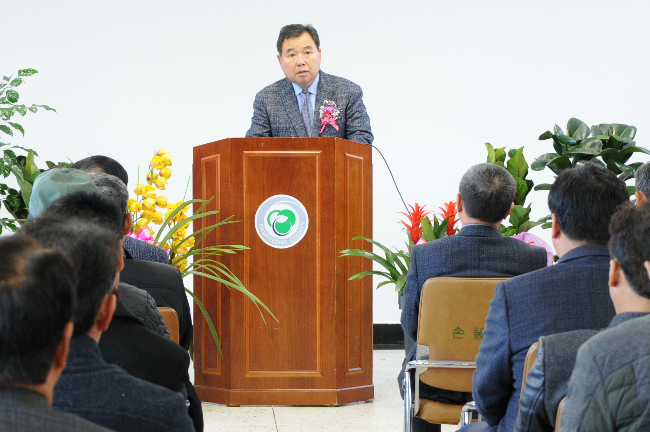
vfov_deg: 9.5
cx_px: 258
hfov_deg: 14.3
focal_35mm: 144
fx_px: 2597
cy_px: 203
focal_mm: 50
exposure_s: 1/40
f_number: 4.8
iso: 640
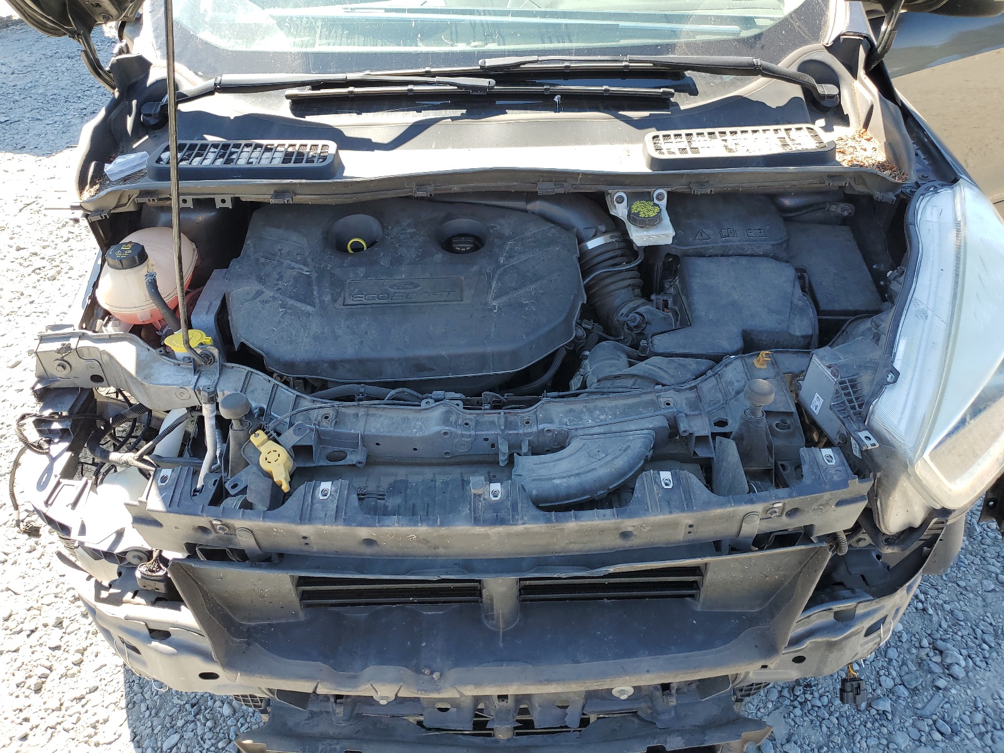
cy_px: 376
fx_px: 754
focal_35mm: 26
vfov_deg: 53.1
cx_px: 502
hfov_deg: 67.3
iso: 50
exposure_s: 1/400
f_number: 1.5
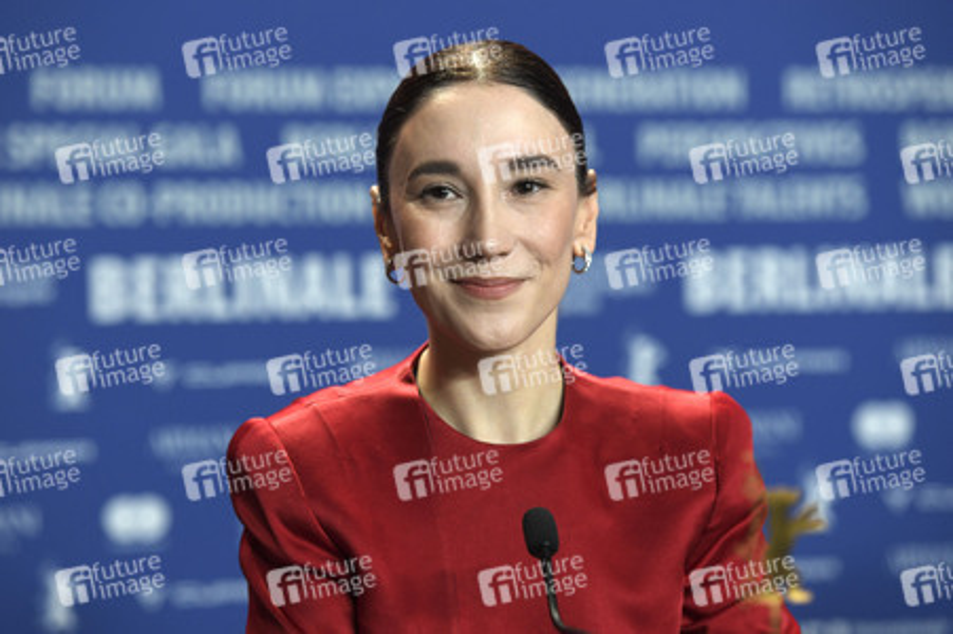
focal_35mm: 125
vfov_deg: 11.0
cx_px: 476
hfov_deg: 16.4
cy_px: 317
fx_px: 3307
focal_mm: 125
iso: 1250
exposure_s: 1/250
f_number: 4
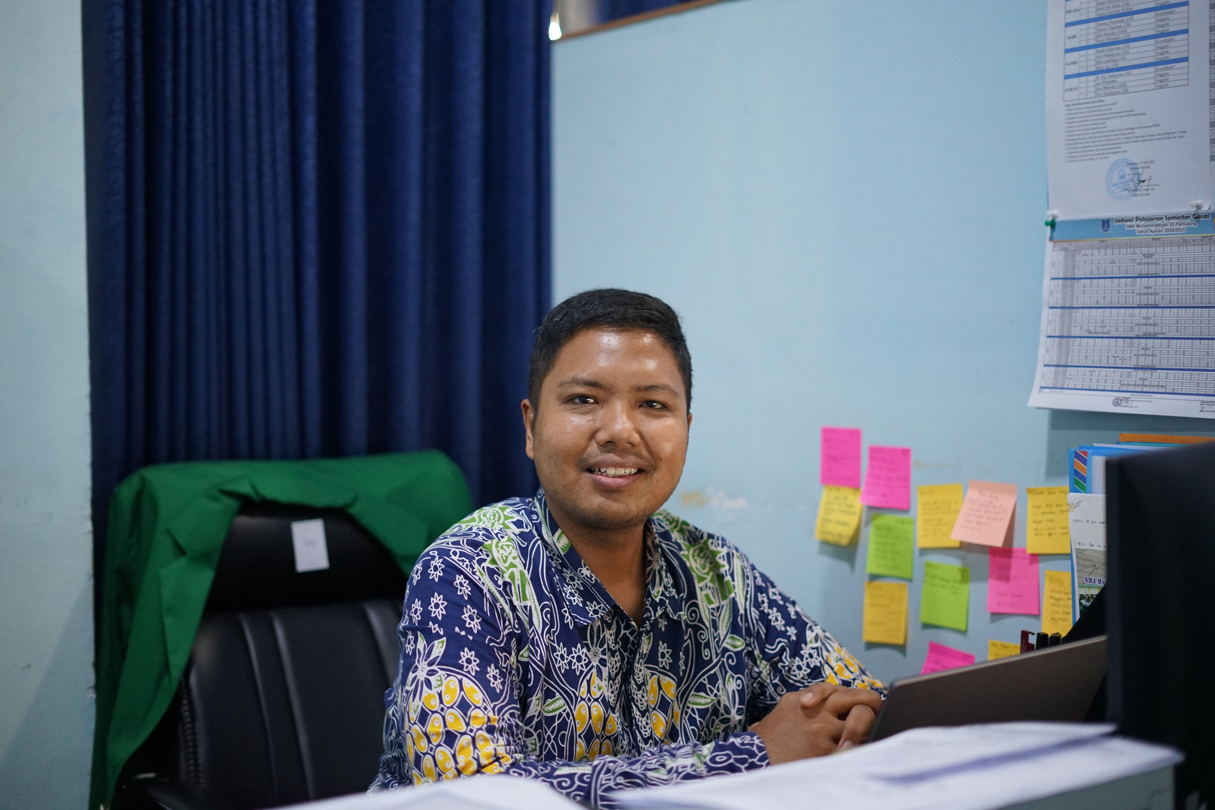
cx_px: 608
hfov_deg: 39.6
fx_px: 1687
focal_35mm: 50
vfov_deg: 27.0
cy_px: 405
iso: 1600
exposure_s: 1/100
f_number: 1.8
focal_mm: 50
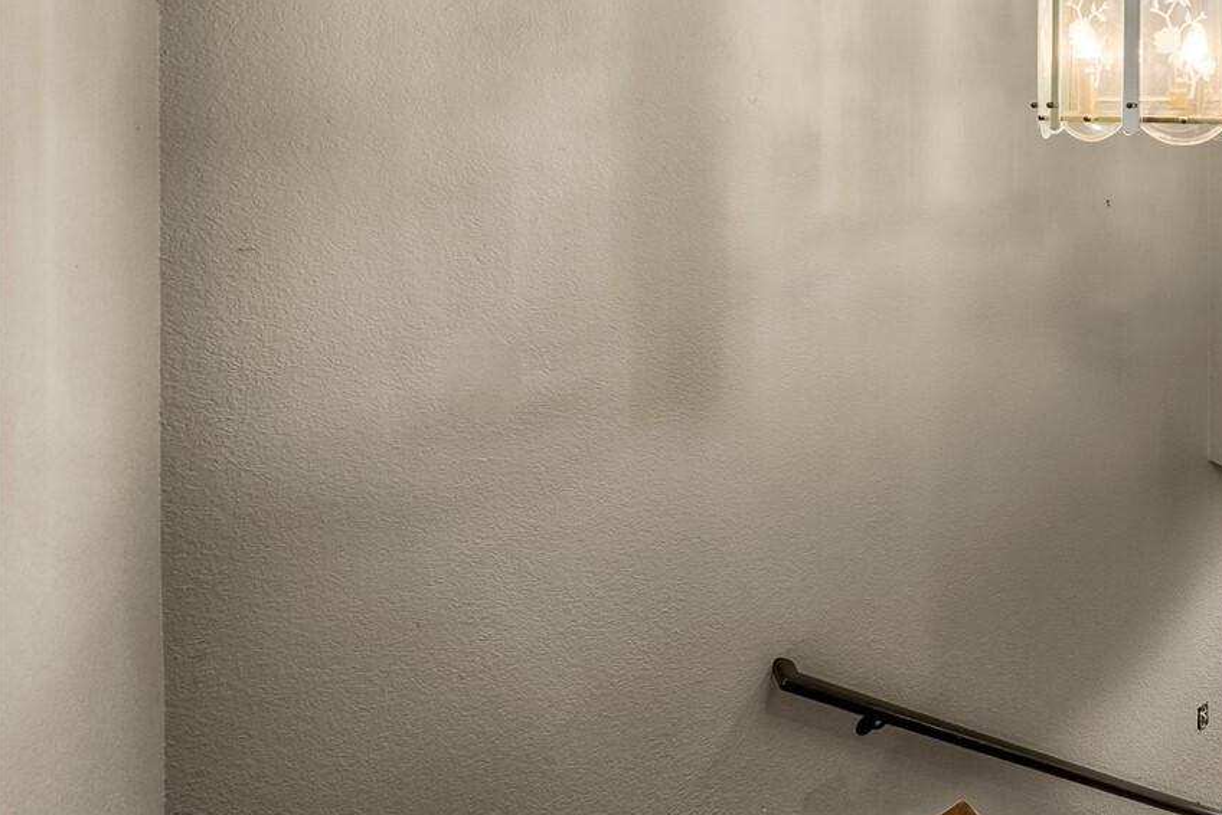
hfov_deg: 56.5
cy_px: 122
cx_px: 1218
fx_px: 815
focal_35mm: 24
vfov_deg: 48.9
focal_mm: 12
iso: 1000
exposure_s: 1/15
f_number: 7.1
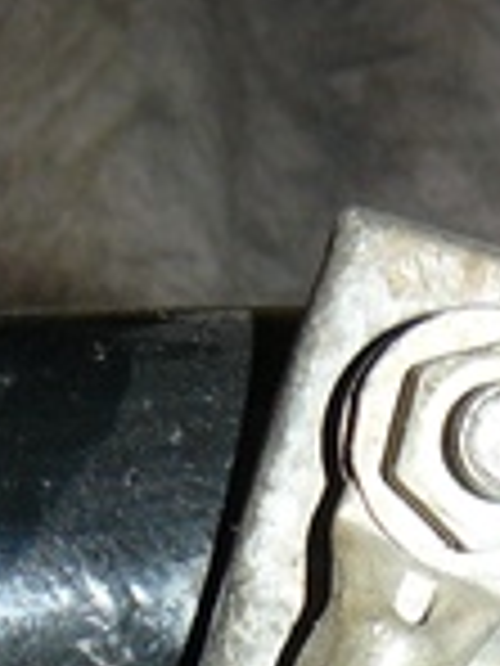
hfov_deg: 8.0
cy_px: 970
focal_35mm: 179
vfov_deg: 10.7
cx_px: 894
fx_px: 3447
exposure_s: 1/30
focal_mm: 6
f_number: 4
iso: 100
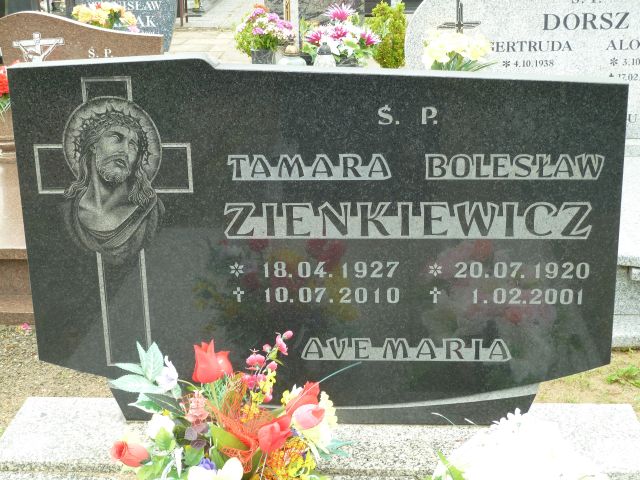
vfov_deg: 26.6
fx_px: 1017
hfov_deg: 34.9
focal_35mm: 55
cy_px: 240
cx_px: 320
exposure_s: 1/40
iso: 100
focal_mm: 9.1
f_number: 3.9
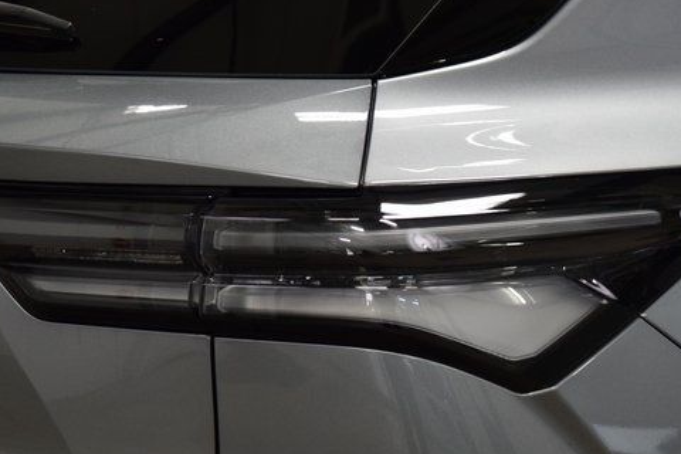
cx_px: 352
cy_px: 296
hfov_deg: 16.5
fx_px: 2345
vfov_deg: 11.0
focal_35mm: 124
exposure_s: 1/125
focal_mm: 62
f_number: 5
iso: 1600
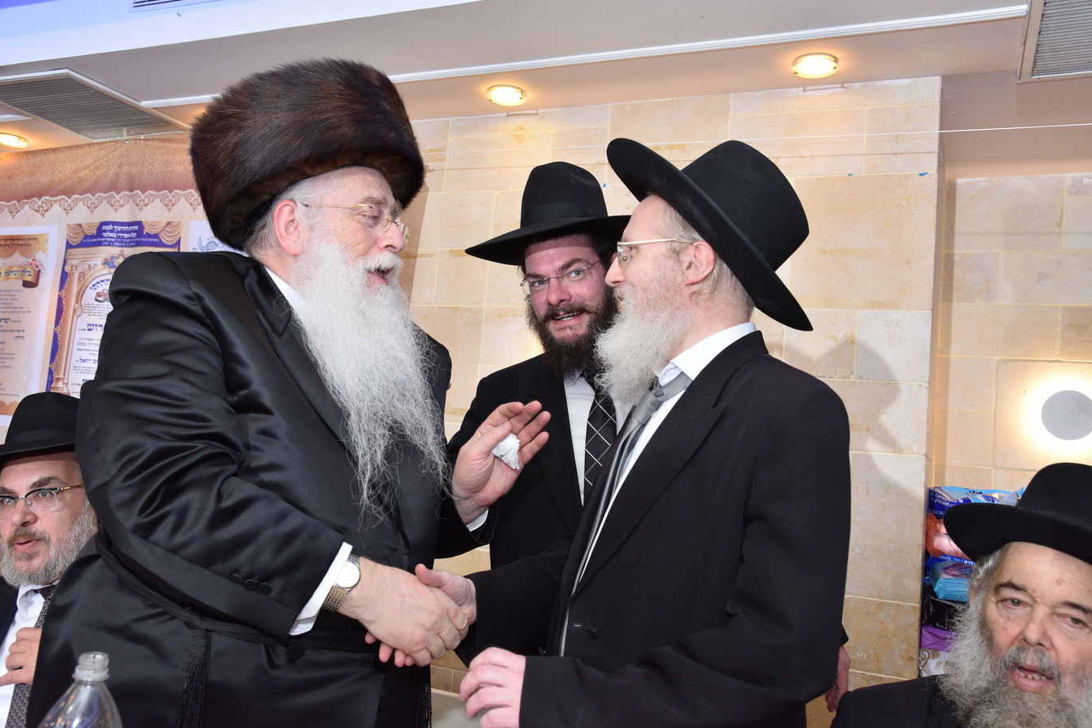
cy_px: 359
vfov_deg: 42.3
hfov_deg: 60.3
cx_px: 560
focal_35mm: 31
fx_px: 940
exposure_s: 1/160
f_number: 6.3
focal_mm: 30
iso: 1250
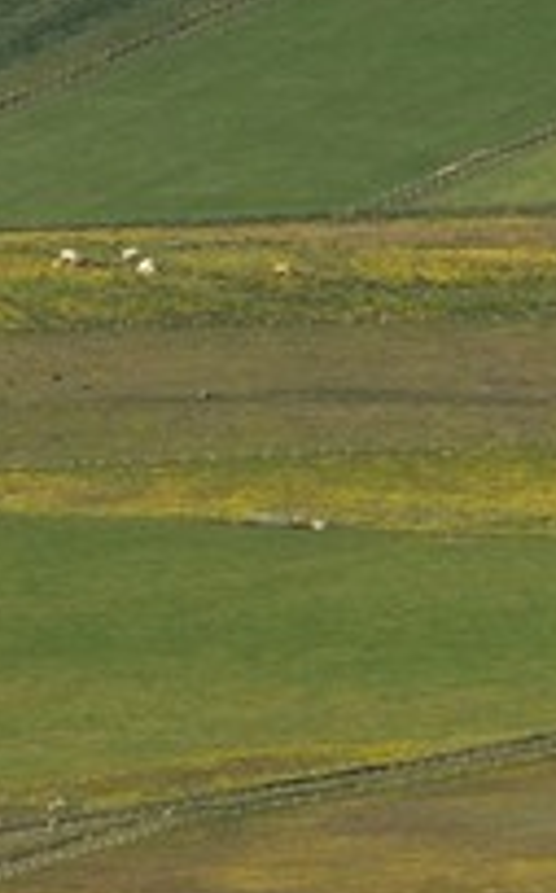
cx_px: 2977
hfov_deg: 1.0
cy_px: -153
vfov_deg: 1.6
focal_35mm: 1280
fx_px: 31121
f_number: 10
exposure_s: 1/800
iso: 400
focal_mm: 160
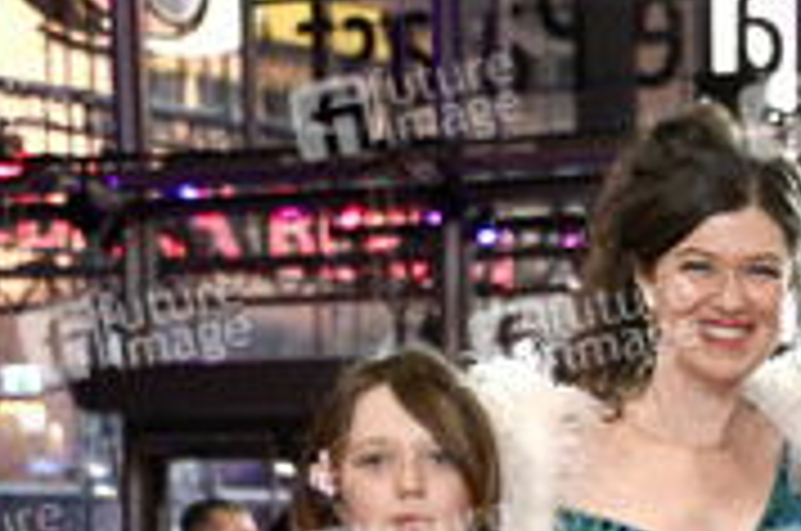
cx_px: 916
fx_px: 3487
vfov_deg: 8.6
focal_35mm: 157
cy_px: 670
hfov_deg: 12.8
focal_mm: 62
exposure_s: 1/250
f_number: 5.6
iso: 1600
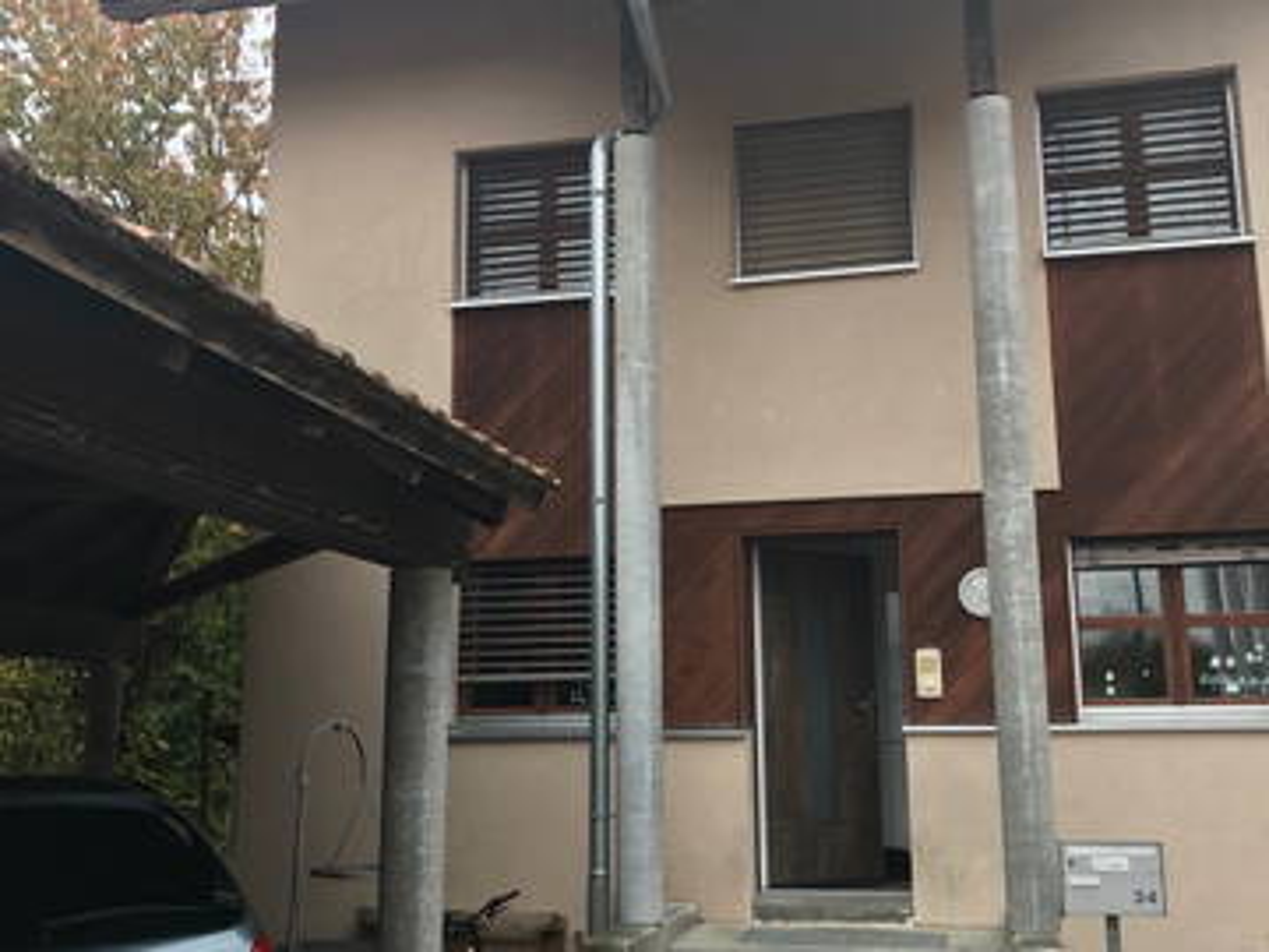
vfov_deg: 49.7
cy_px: 476
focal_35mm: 28
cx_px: 634
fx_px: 1026
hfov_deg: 63.4
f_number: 1.8
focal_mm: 3.99
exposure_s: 1/175
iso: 20
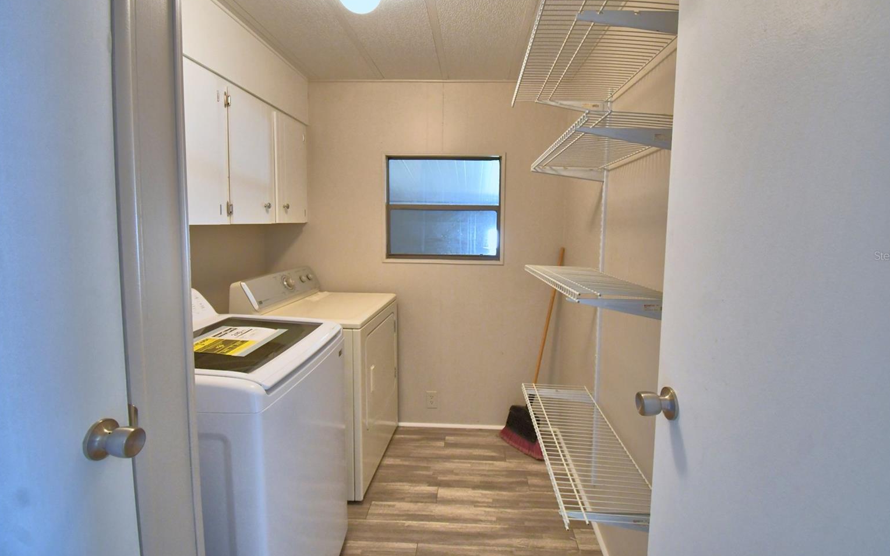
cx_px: 460
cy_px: 256
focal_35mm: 16
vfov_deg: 71.1
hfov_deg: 97.8
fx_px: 388
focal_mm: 10
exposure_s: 1/30
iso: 1100
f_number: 4.5
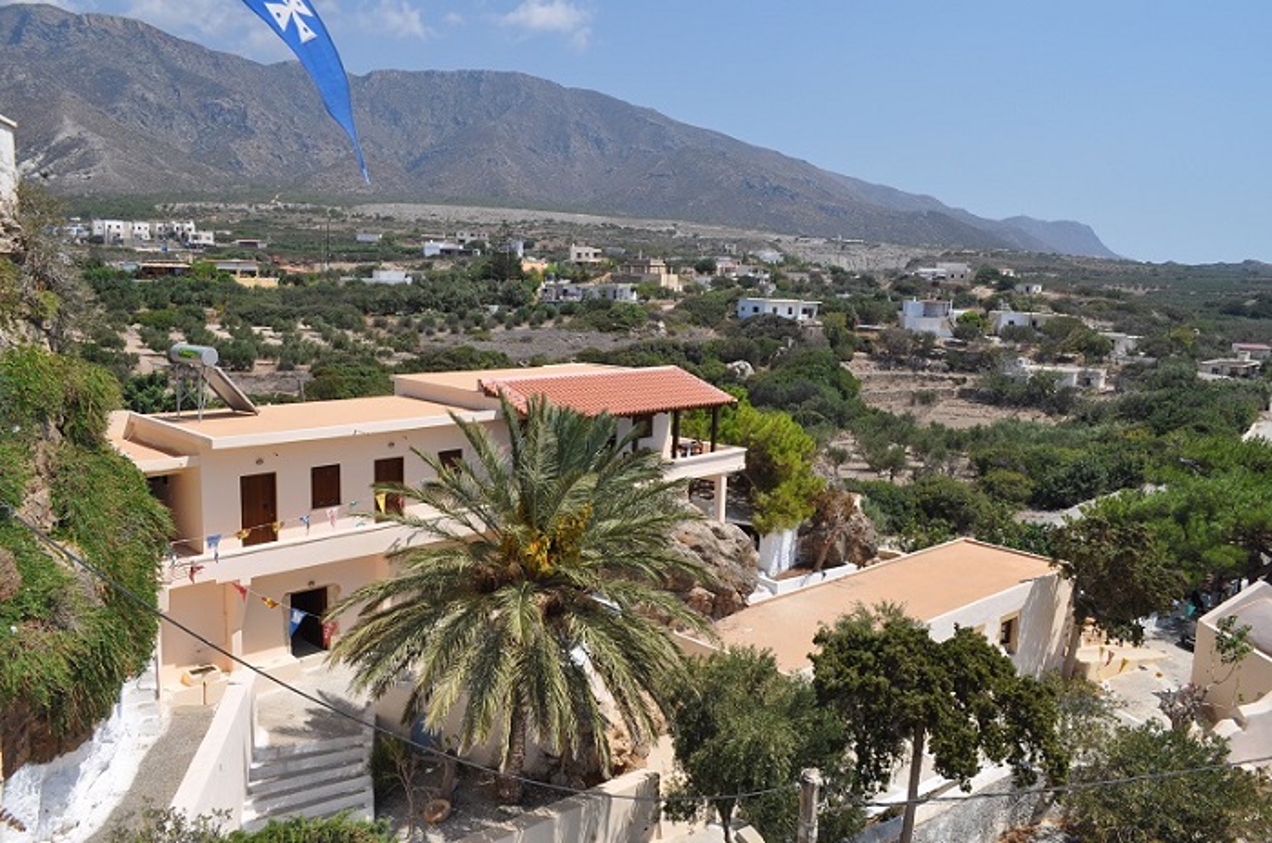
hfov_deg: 67.5
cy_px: 422
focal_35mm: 27
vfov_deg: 47.8
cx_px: 636
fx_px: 952
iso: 200
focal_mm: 18
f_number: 10
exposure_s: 1/400
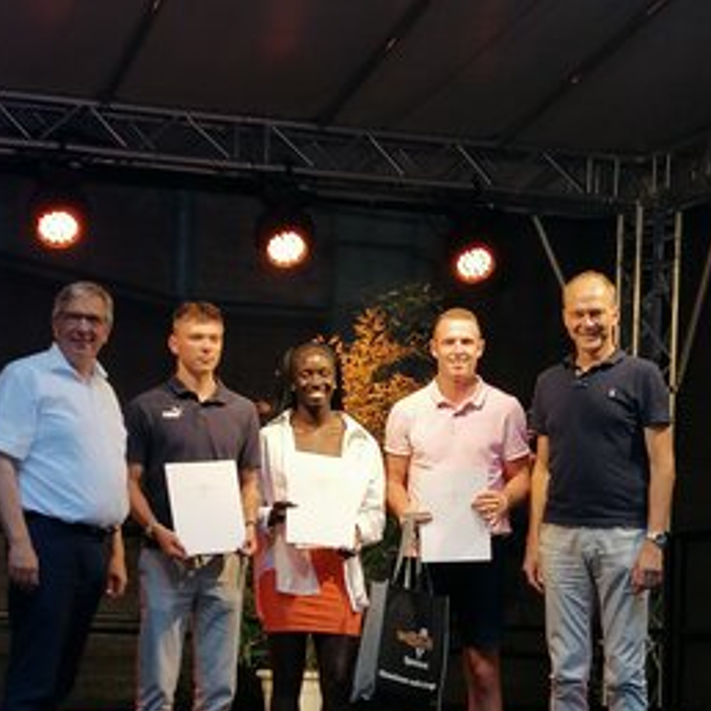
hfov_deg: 19.5
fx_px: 2068
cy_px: 502
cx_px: 333
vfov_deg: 19.4
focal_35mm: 89
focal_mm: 4.75
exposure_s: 1/50
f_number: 1.8
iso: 64
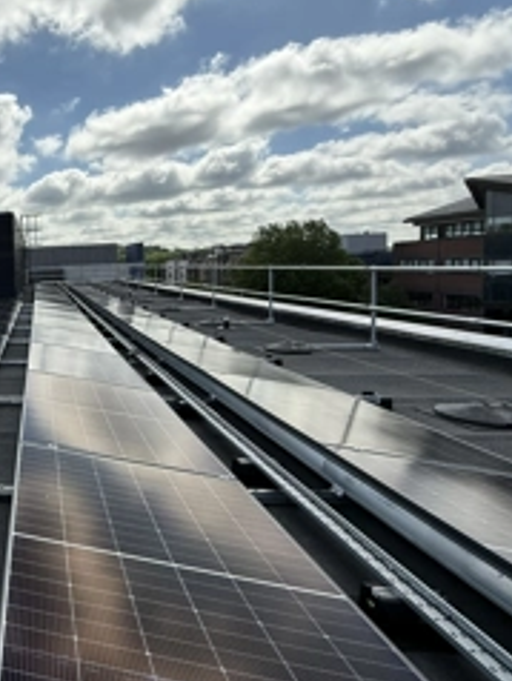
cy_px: 302
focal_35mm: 25
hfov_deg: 45.5
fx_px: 492
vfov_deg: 69.1
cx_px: -10
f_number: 2.2
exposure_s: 1/2320
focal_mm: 2.22
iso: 64
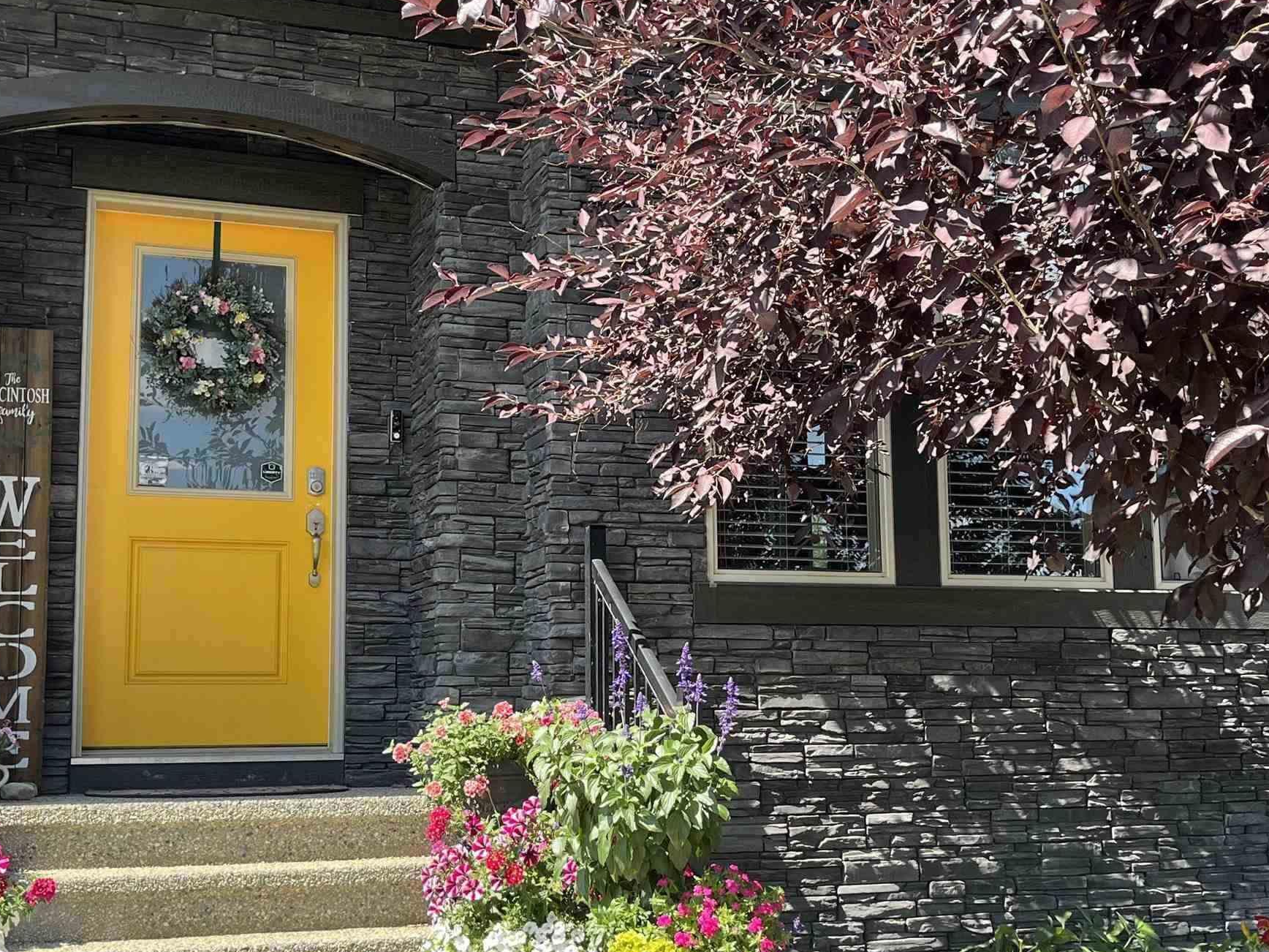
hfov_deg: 41.2
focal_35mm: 46
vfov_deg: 31.5
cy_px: 529
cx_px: 656
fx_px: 1686
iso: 50
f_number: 1.6
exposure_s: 1/615
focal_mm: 5.1
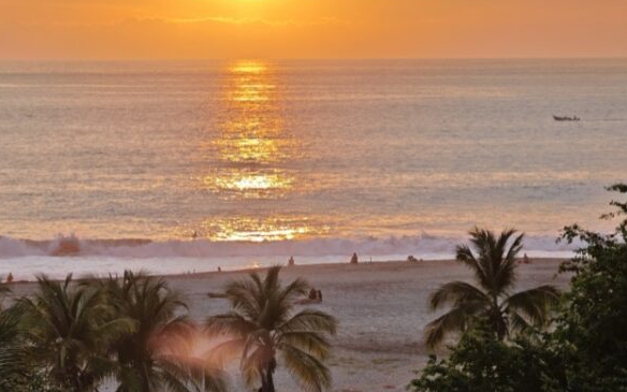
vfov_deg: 7.1
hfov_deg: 11.4
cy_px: 172
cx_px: 243
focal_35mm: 184
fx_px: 3144
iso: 50
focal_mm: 25.1
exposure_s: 1/178
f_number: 2.6
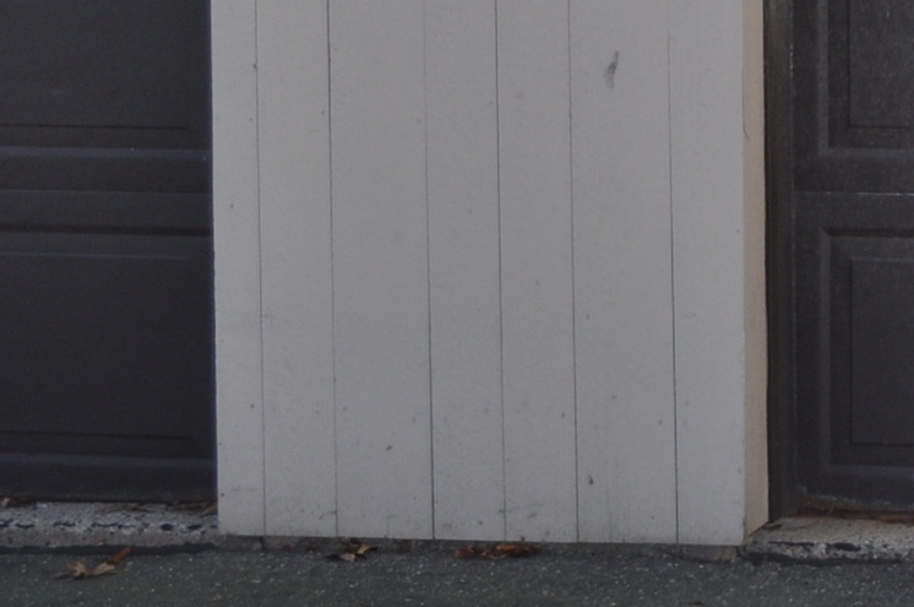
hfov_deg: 11.4
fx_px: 4386
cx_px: 1365
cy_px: -179
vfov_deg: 7.8
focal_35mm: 173
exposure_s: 1/200
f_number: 5
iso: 200
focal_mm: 28
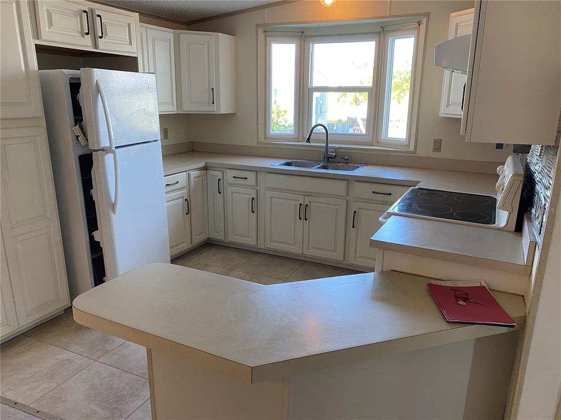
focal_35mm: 26
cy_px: 210
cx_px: 280
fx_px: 421
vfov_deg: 53.1
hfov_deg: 67.3
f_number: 1.8
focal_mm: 4.25
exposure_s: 1/60
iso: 80
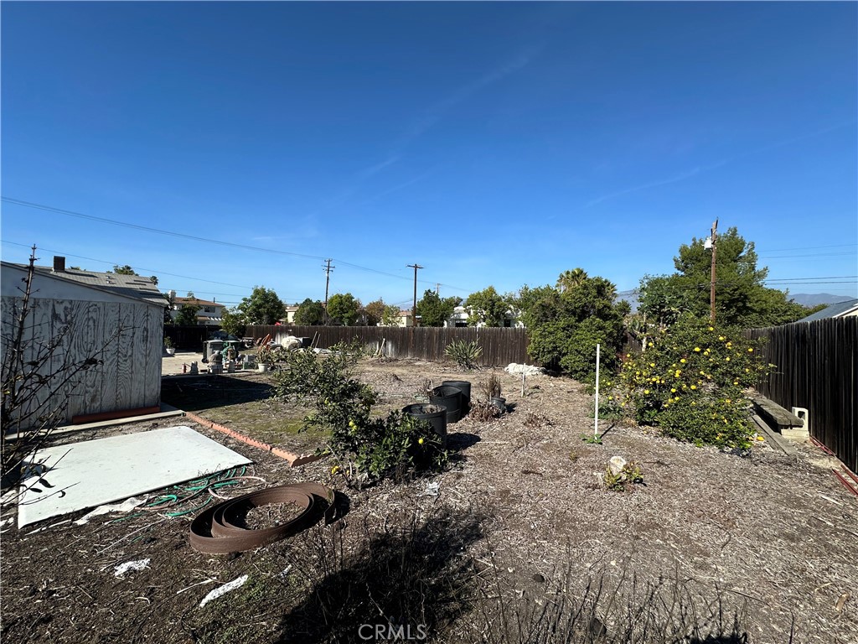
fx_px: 347
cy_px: 322
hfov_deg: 102.1
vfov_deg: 85.7
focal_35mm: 14
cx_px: 429
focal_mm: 2.22
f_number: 2.2
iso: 40
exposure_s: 1/1949
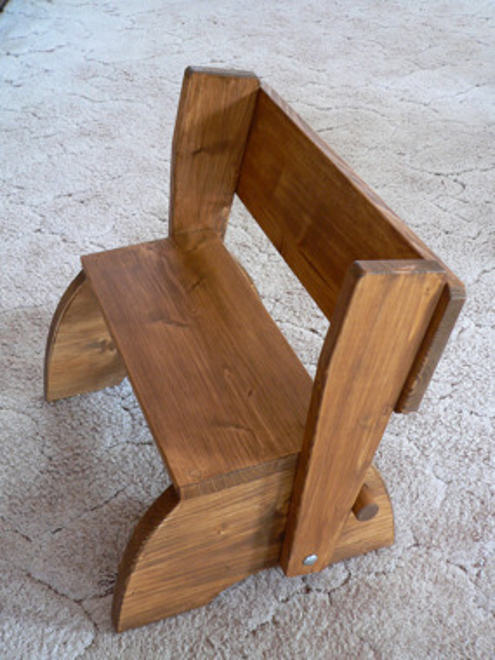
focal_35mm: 44
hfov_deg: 32.9
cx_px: 248
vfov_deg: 42.9
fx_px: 839
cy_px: 330
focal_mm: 7.3
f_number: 2.8
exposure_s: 1/20
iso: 200
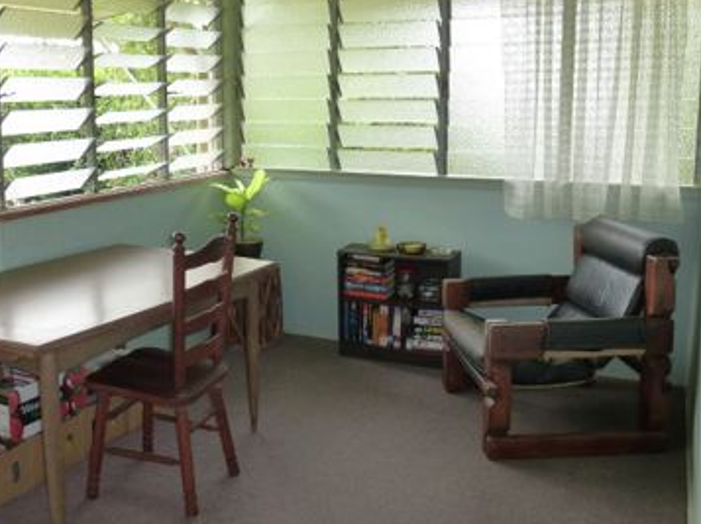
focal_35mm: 37
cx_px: 275
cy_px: 206
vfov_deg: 38.4
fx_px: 749
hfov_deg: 49.8
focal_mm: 4.3
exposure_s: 1/80
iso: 160
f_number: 3.3
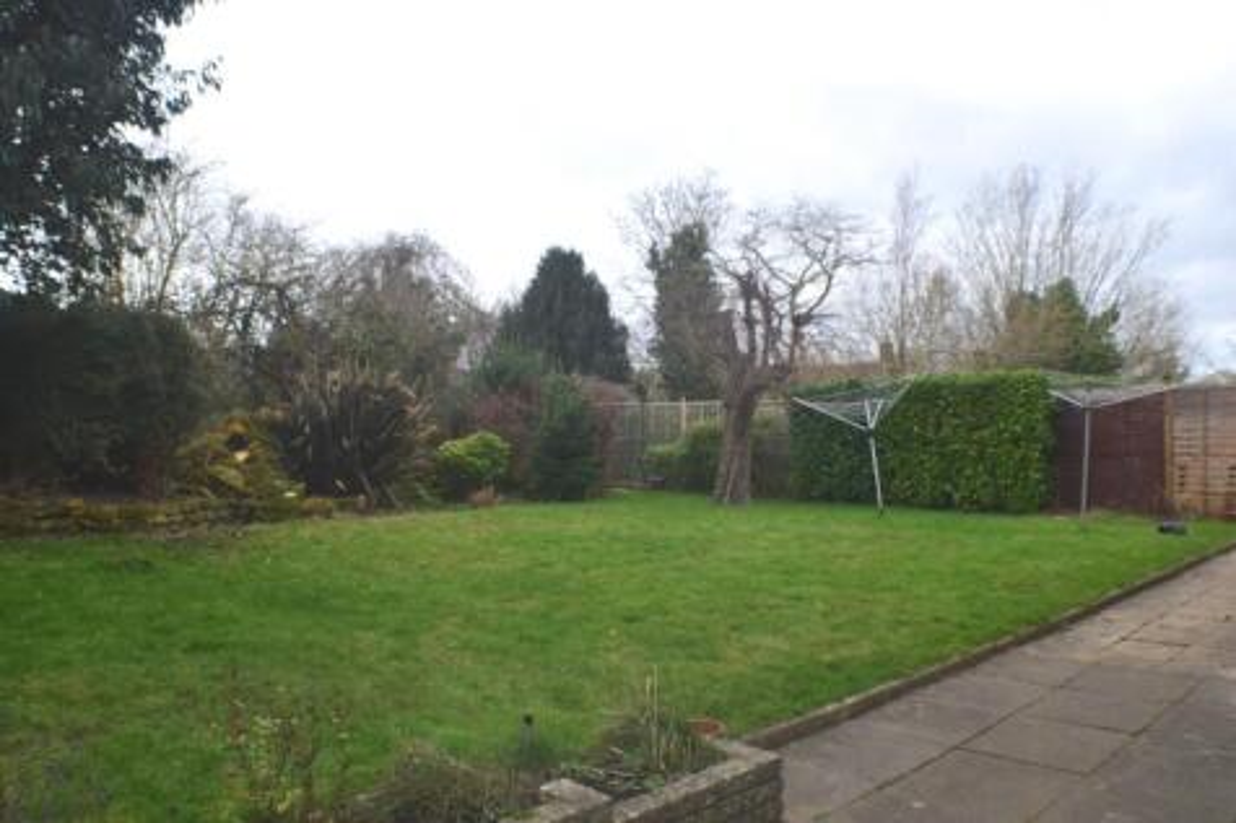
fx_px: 1184
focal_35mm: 34
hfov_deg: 55.1
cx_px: 618
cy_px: 412
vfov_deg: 38.3
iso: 400
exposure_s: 1/125
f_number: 9
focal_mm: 23
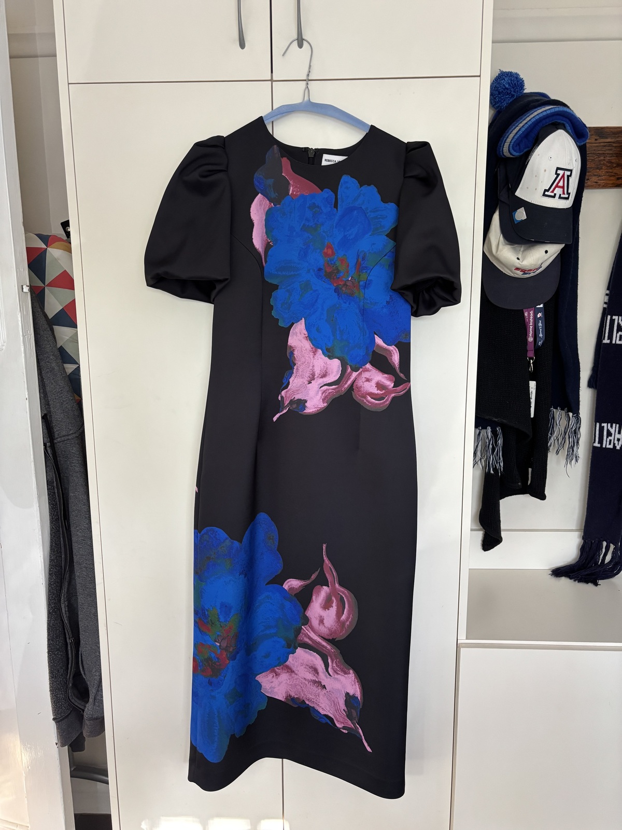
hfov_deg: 53.1
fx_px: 623
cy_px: 415
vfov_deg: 67.3
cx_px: 311
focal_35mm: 26
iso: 200
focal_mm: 5.96
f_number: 1.6
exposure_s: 1/60
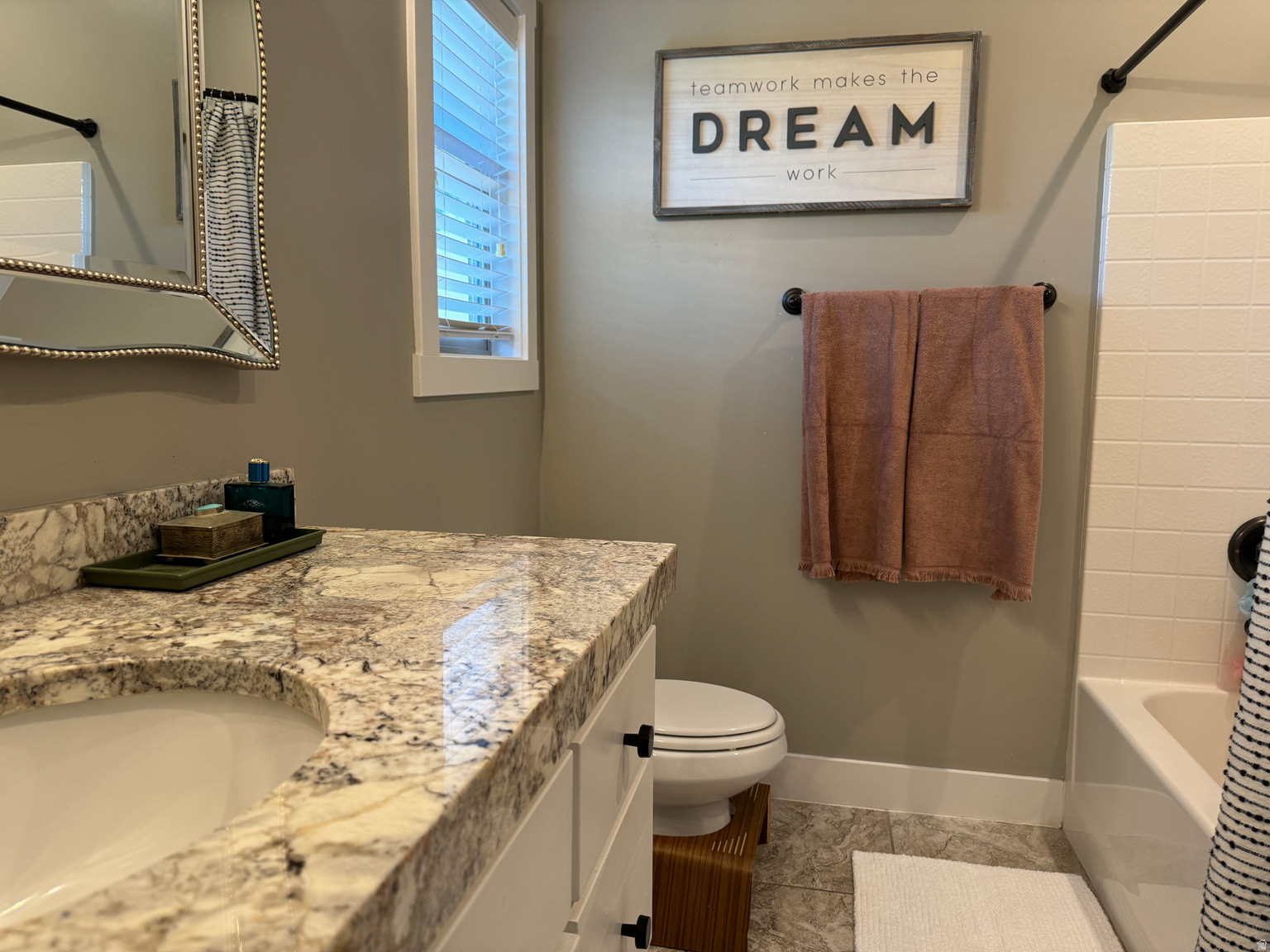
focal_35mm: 24
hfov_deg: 71.6
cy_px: 476
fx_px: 881
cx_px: 635
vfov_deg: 56.8
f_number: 1.78
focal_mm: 6.76
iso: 125
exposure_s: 1/60
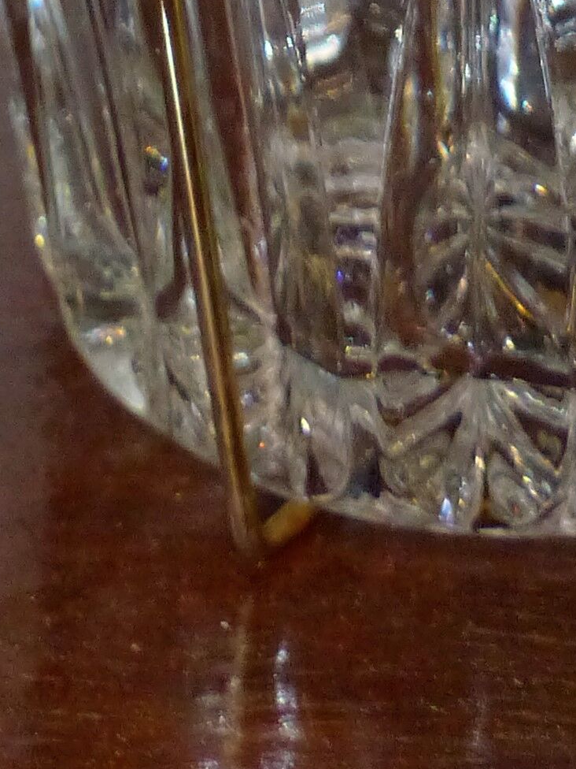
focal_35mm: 123
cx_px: 412
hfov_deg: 12.0
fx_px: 2729
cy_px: -460
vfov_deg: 14.7
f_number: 2.8
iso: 400
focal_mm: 5.4
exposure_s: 1/60
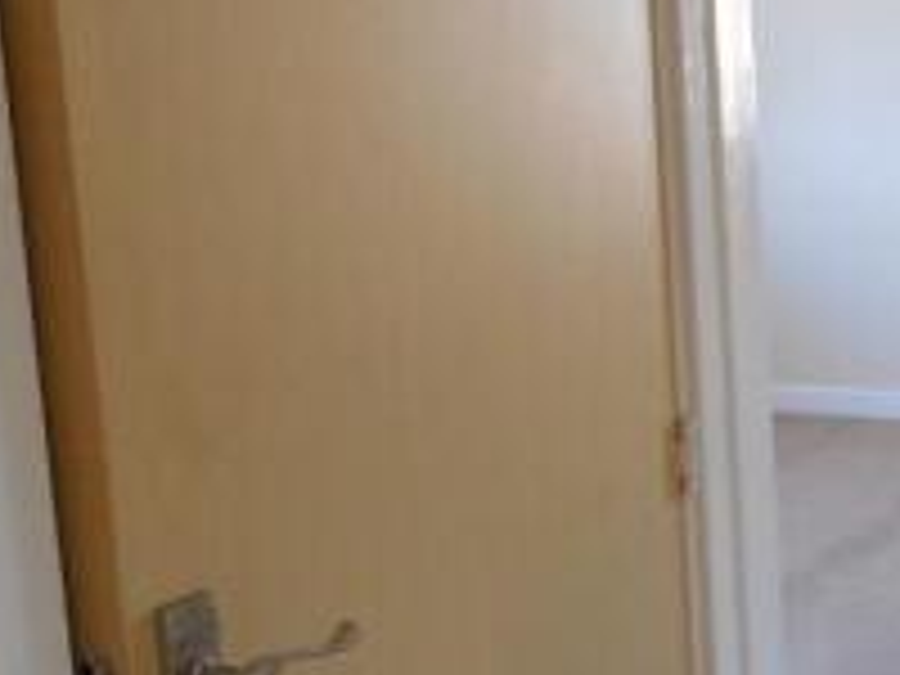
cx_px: 1154
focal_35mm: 73
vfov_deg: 20.2
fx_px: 1898
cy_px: 331
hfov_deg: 23.7
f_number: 3.3
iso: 400
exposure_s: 1/25
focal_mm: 4.5
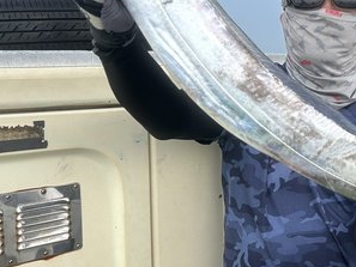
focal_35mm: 56
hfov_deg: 32.7
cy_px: 107
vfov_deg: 26.1
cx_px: 315
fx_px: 576
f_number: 1.5
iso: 50
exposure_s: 1/797
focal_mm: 5.7
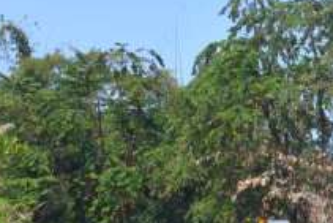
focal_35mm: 91
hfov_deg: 19.6
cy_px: 133
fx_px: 842
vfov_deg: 15.0
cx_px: 489
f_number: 6.3
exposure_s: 1/160
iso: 100
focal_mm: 24
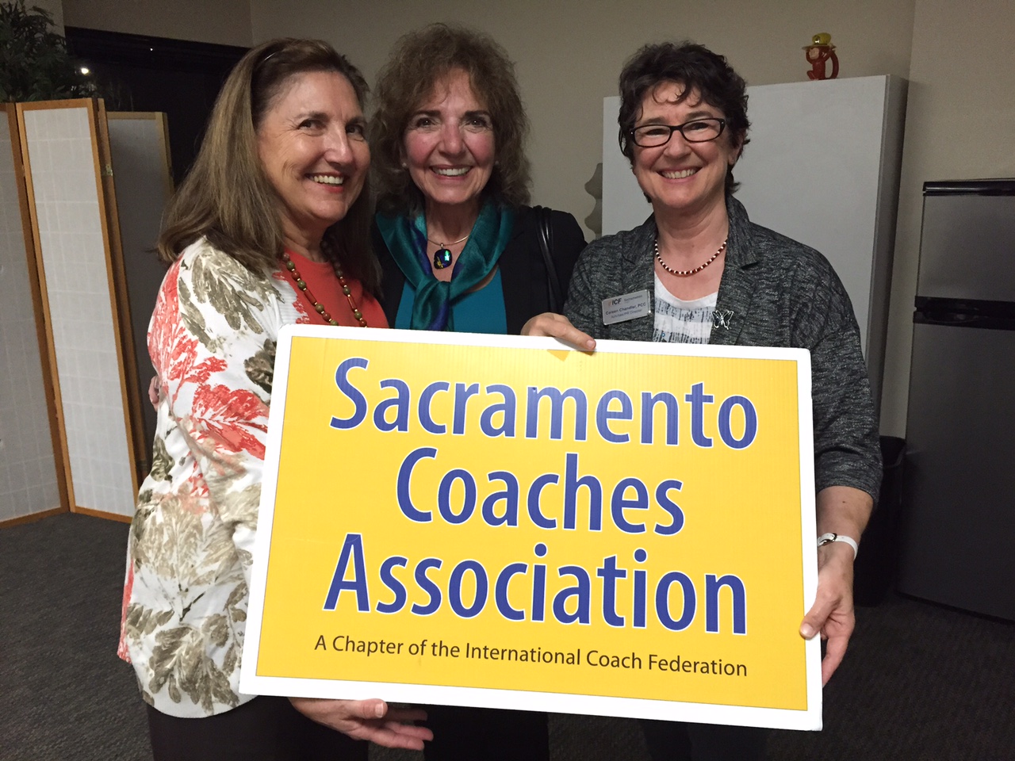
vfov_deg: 48.2
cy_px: 380
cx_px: 508
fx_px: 850
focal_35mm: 29
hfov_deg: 61.7
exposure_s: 1/30
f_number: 2.2
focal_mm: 4.15
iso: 200
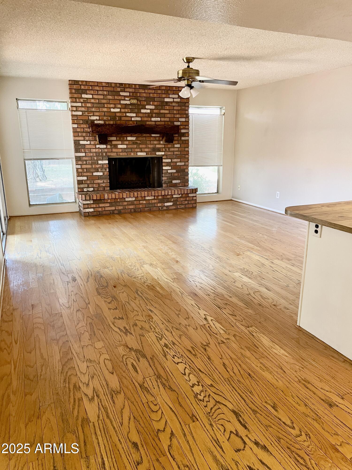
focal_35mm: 26
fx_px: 353
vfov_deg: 67.3
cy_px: 235
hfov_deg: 53.1
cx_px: 176
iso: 160
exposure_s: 1/60
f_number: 1.6
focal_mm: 4.2
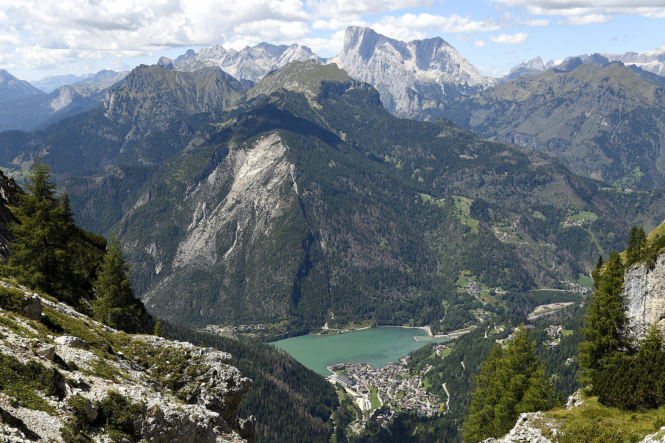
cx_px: 332
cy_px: 222
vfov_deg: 31.9
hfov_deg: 46.4
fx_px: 776
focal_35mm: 42
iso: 100
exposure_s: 1/400
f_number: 7.1
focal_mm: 28
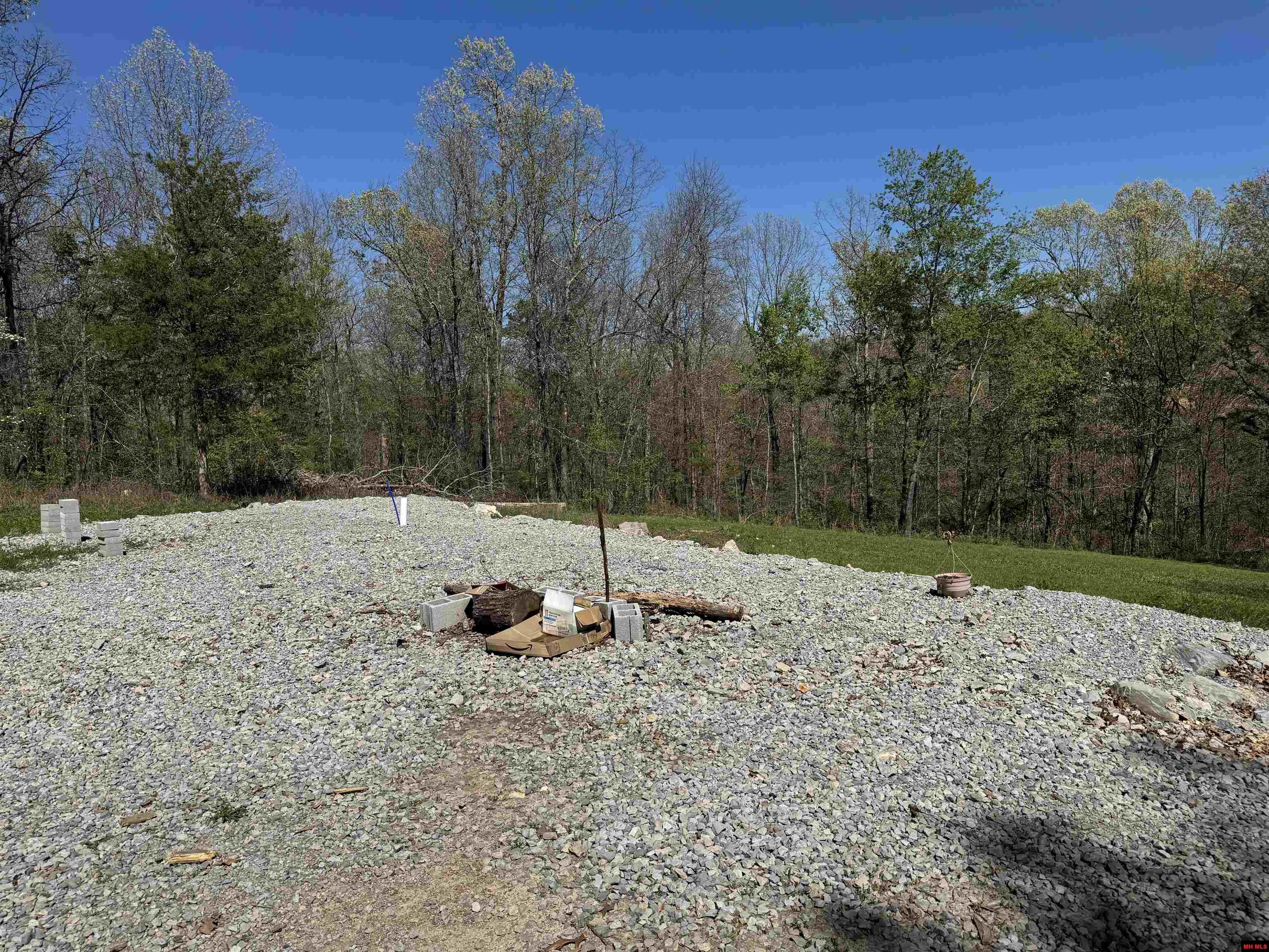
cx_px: 634
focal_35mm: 24
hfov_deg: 71.6
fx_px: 880
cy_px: 476
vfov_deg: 56.8
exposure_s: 1/7937
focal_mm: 6.76
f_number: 1.78
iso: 80
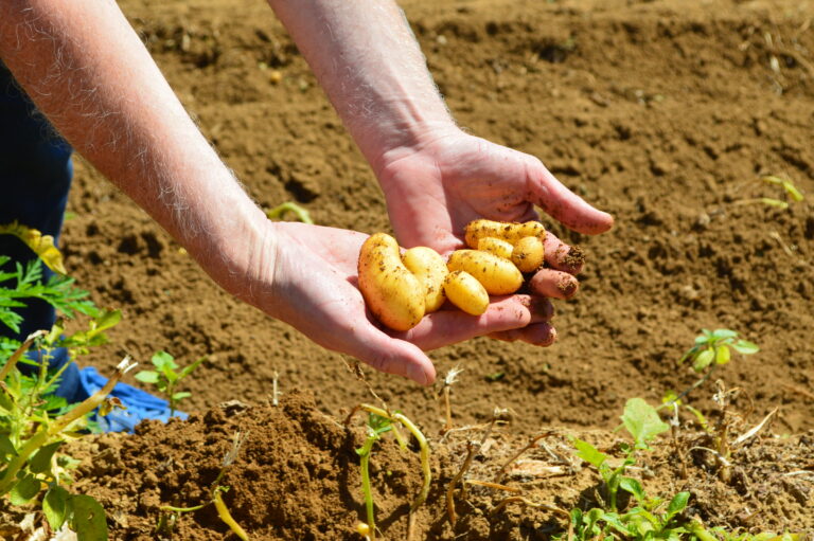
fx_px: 1864
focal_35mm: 82
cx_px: 407
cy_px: 270
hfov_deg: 24.6
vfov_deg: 16.5
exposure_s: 1/500
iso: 360
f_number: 11
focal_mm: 55
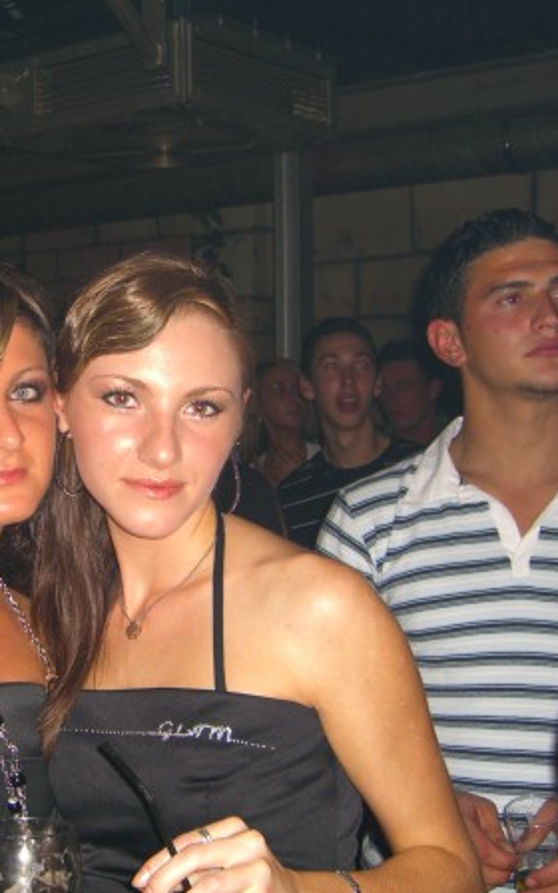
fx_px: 1314
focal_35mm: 54
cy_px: 446
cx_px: 84
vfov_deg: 37.5
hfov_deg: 23.5
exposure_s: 1/60
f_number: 2.8
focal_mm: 7.9
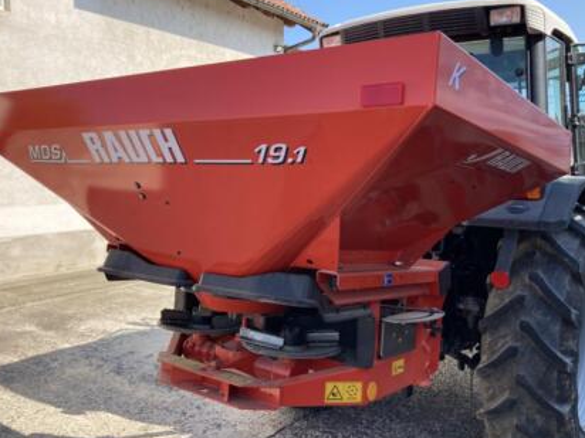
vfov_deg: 41.8
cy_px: 220
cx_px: 298
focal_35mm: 34
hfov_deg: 54.0
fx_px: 575
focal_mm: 3.99
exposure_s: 1/873
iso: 20
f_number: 1.8
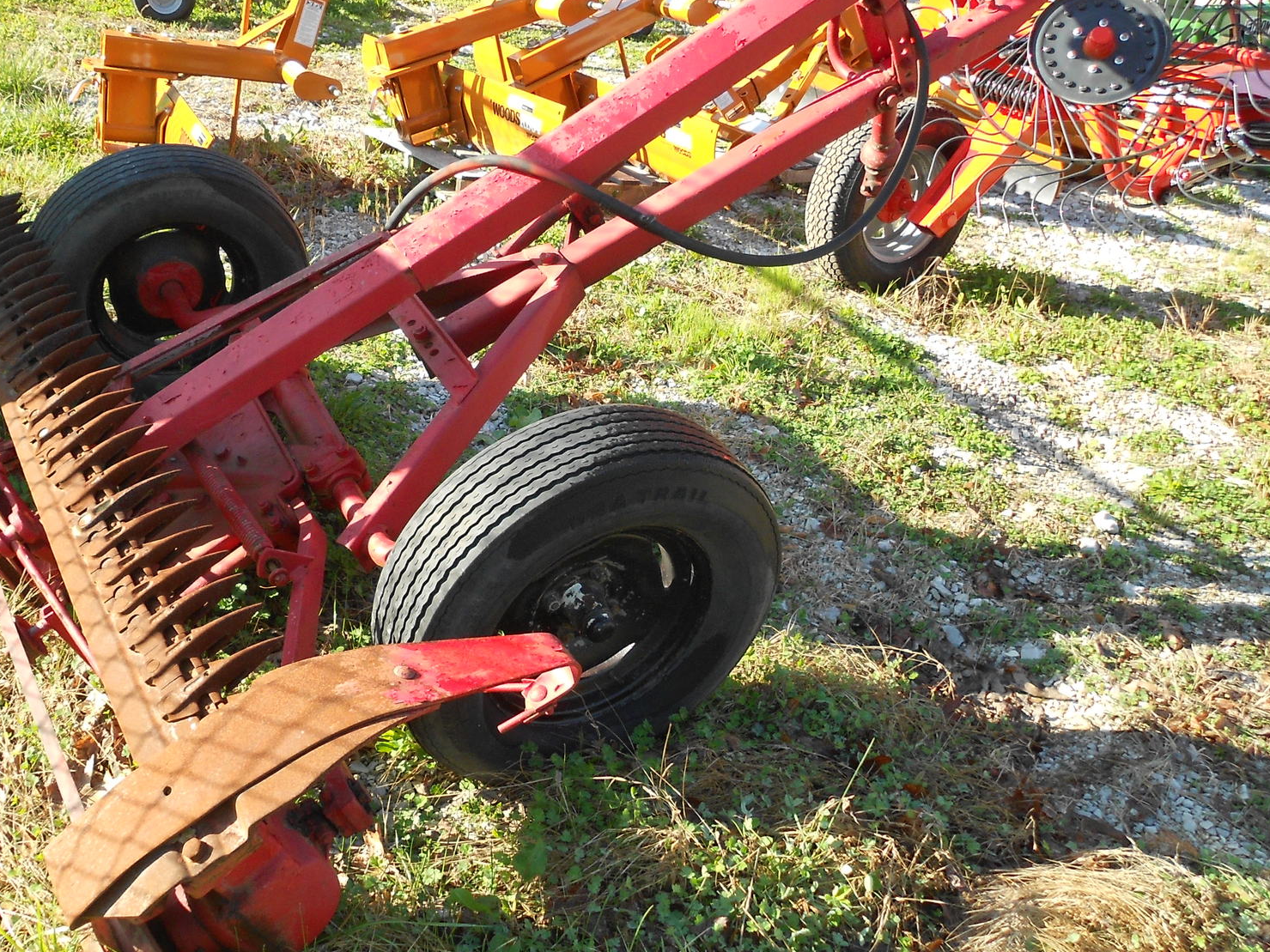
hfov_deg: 51.0
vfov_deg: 39.6
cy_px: 451
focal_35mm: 36
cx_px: 496
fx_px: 1321
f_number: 3.2
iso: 80
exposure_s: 1/160
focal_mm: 4.6
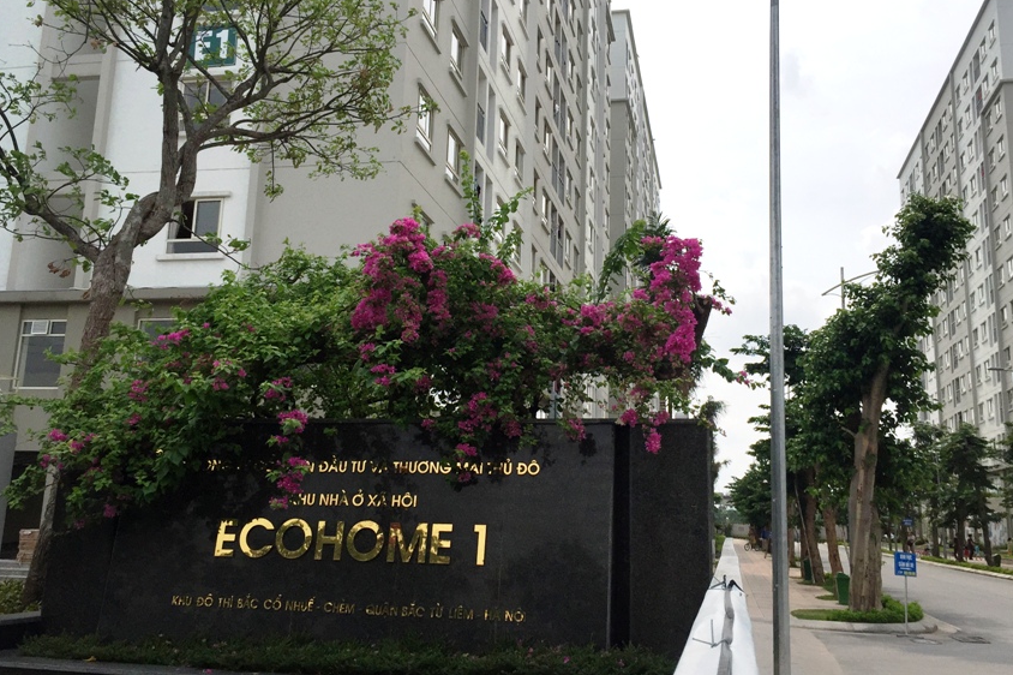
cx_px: 518
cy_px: 291
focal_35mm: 35
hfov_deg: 54.4
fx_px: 984
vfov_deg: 37.8
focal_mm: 4.15
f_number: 2.2
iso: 32
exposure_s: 1/3597
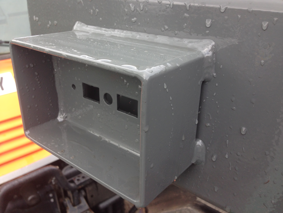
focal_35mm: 33
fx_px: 270
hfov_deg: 55.4
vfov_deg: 42.9
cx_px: 142
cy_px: 106
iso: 50
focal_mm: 4.12
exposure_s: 1/382
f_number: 2.4
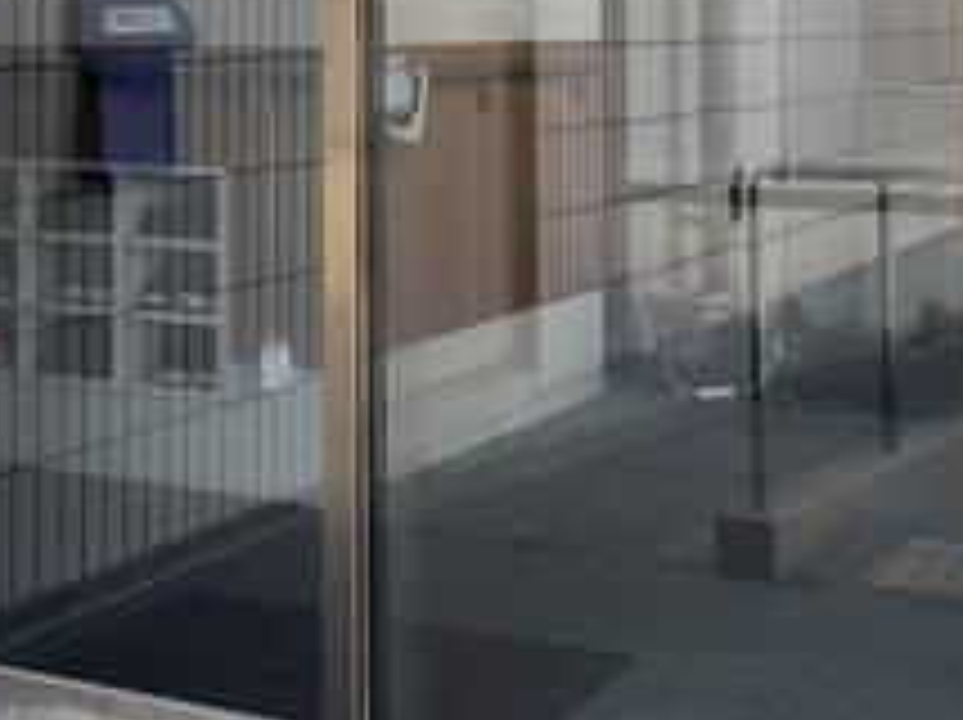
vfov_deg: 19.5
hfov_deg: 26.6
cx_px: 351
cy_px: -27
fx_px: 2029
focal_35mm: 73
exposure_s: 1/138
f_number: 1.6
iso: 32
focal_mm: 5.1
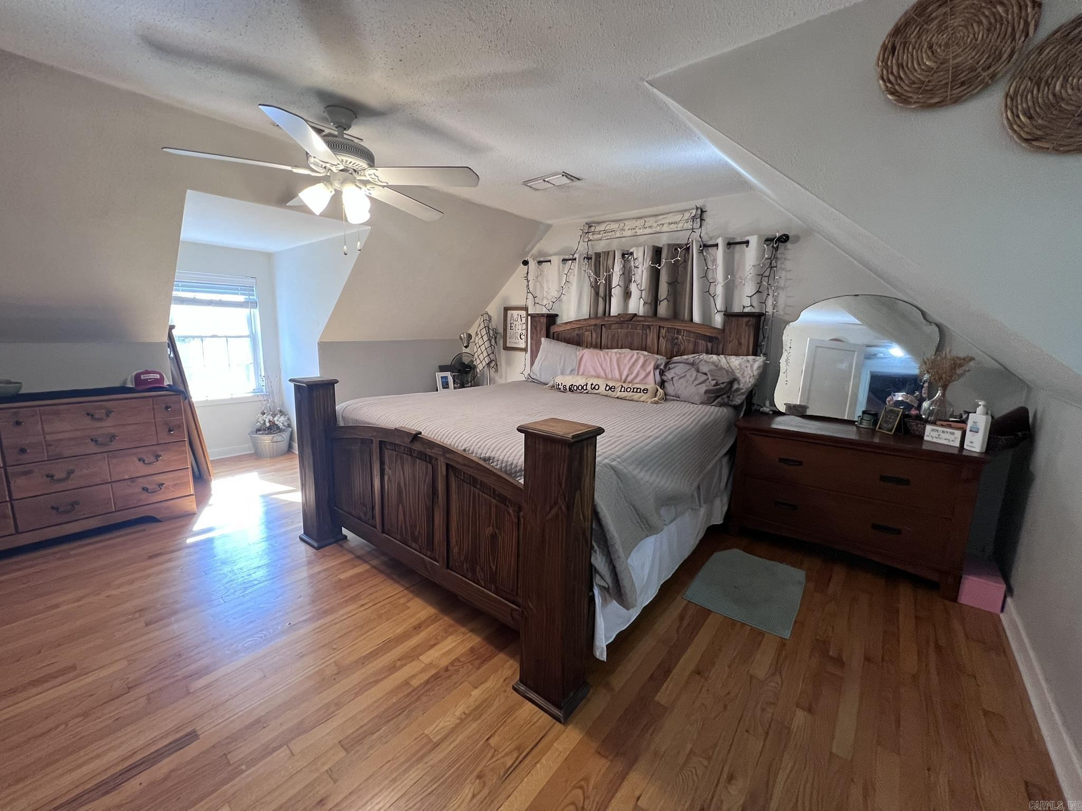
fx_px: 406
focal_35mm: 13
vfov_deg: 89.9
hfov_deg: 106.2
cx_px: 541
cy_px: 406
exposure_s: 1/60
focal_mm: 1.57
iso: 250
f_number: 1.8
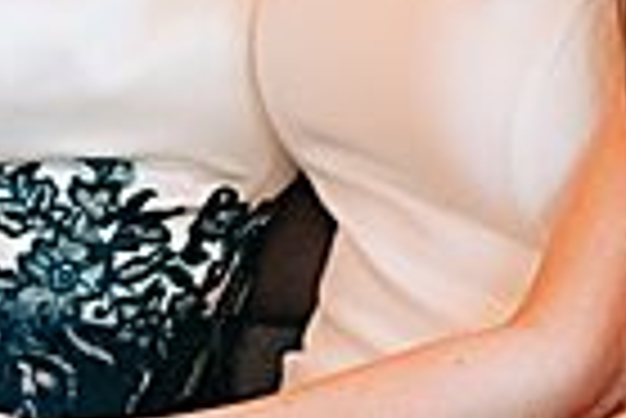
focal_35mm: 708
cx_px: -500
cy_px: -636
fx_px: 12324
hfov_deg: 2.9
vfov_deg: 1.9
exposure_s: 1/125
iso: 800
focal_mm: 105
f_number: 1.4
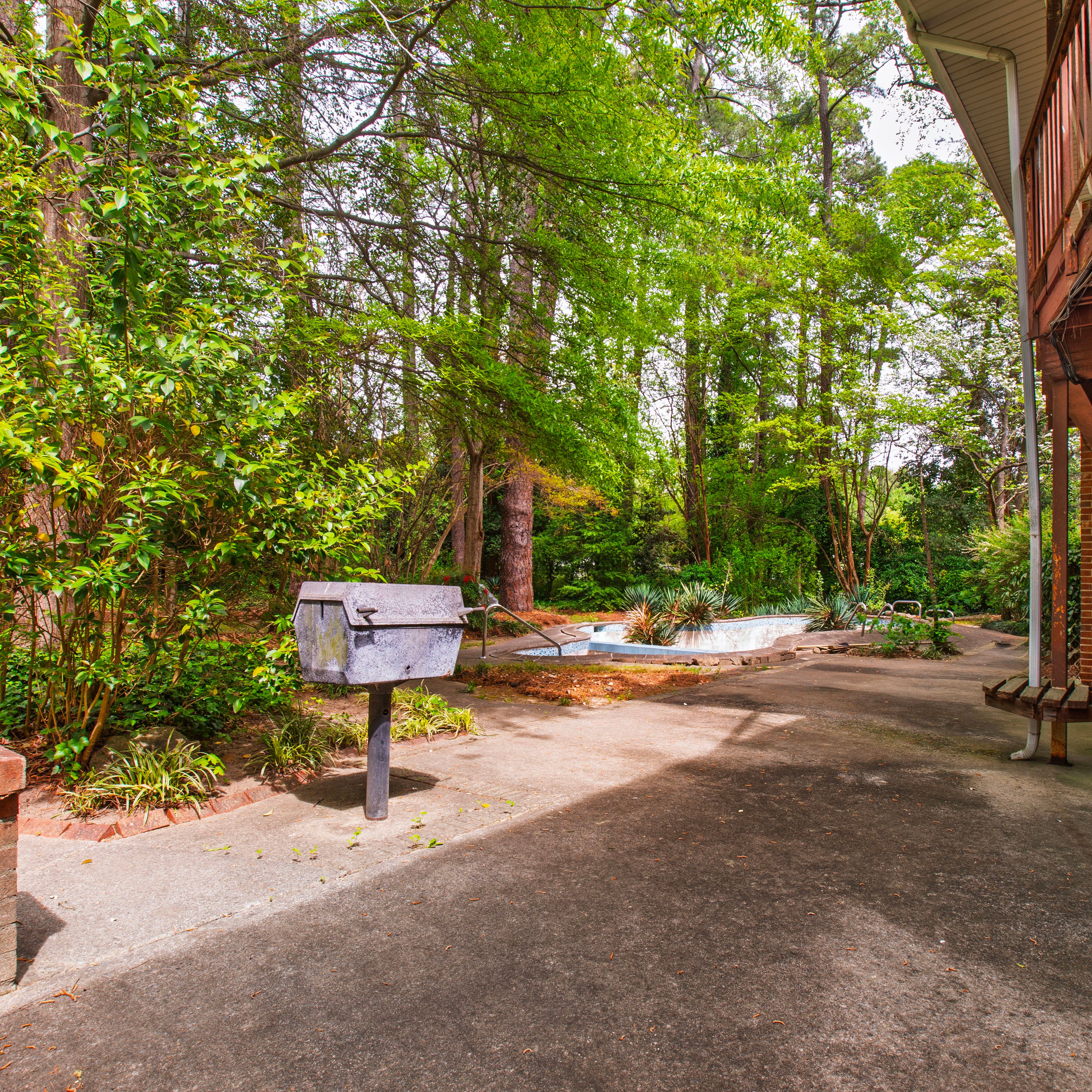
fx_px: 714
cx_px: 586
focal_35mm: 20
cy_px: 544
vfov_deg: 74.8
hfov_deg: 74.7
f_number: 8
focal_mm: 10
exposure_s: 1/25
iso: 100
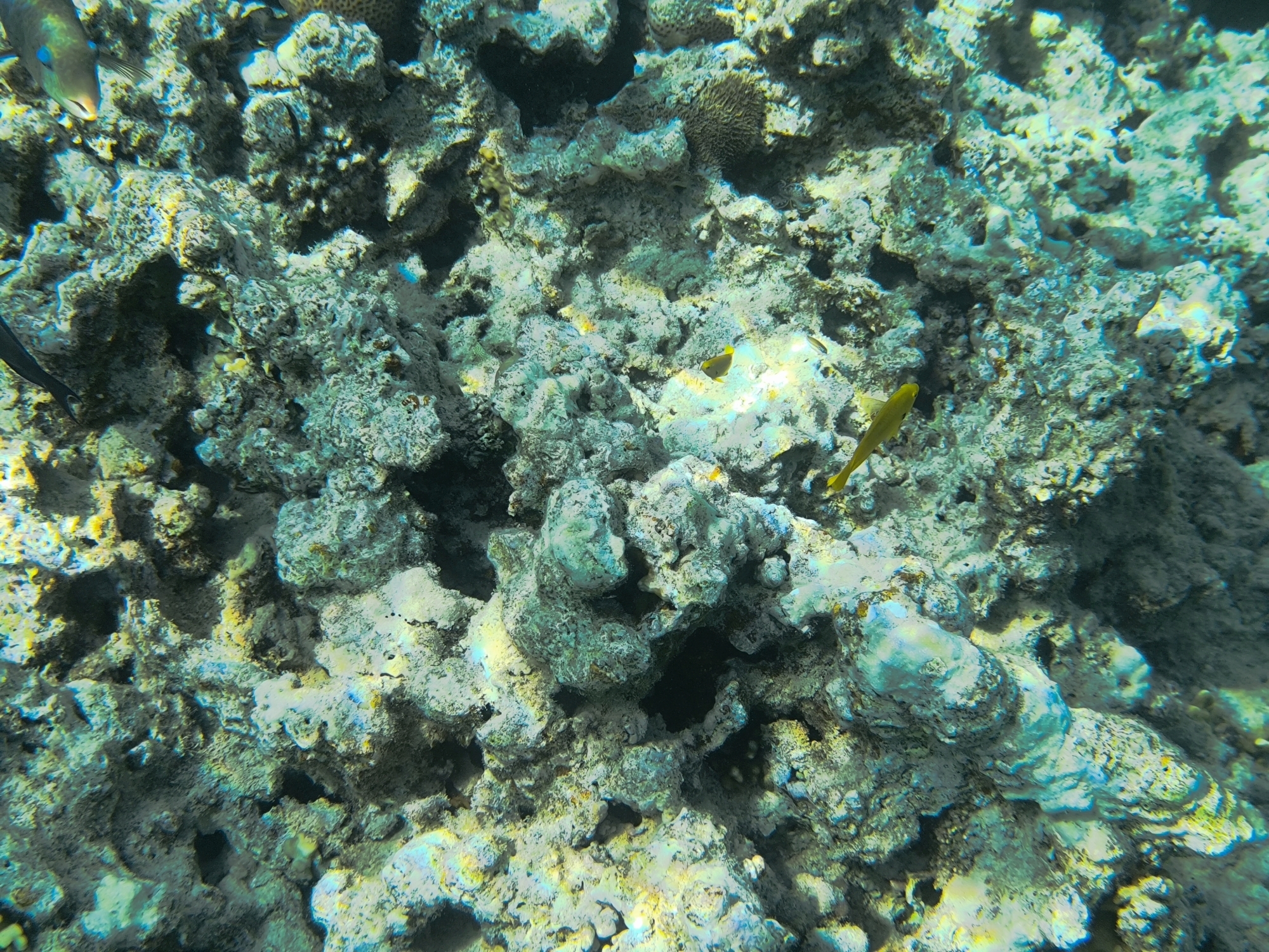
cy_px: 476
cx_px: 634
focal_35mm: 46
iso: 50
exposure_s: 1/498
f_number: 1.65
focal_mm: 6.14
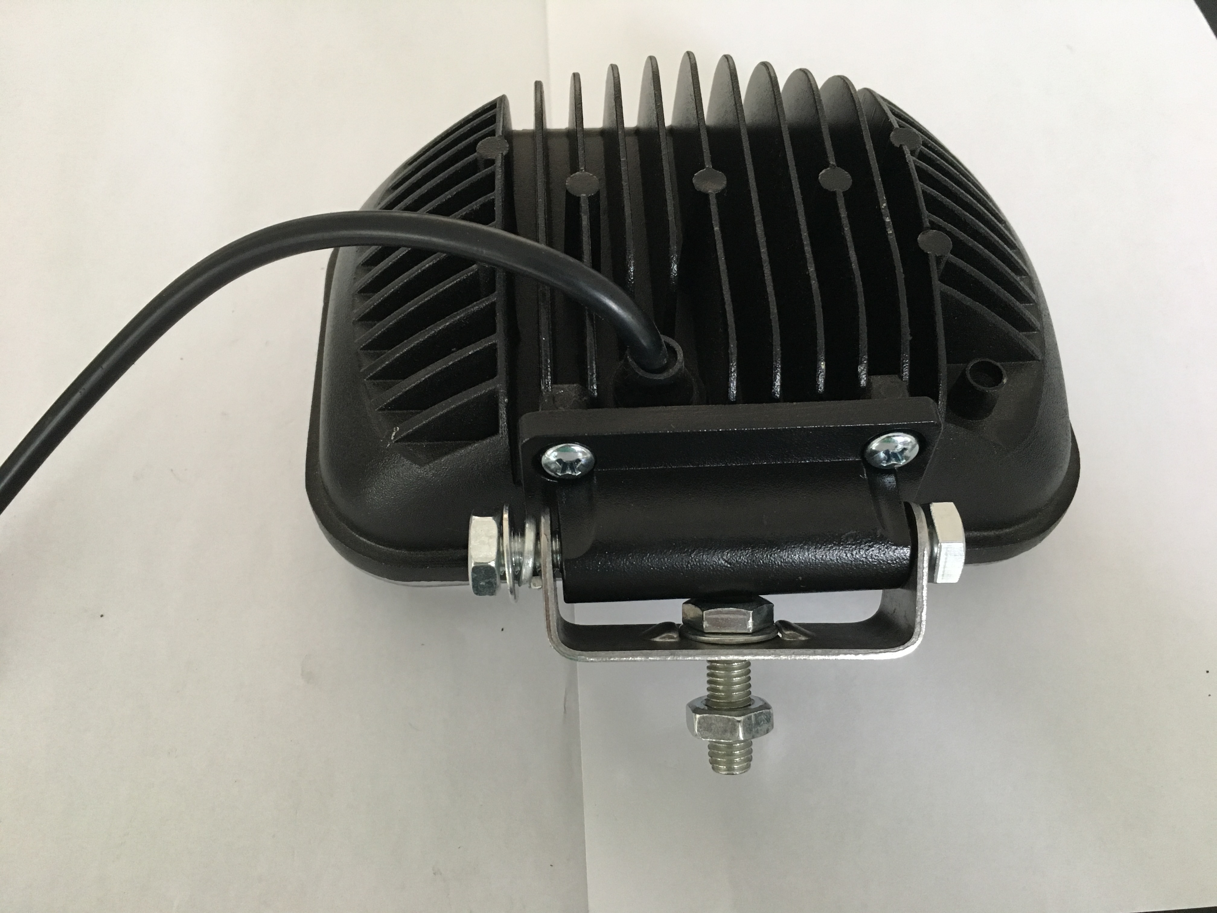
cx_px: 608
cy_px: 456
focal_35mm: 29
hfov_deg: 61.7
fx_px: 1020
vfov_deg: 48.2
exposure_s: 1/33
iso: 200
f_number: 2.2
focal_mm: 4.15
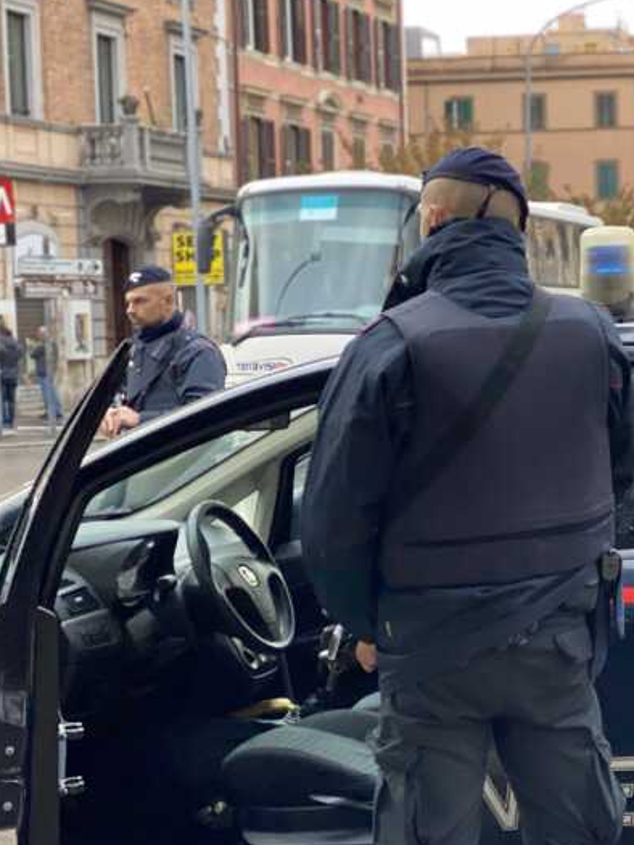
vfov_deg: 19.8
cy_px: 478
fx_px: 2417
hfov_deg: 14.7
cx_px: 642
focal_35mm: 99
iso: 100
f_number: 2
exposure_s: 1/122
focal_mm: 6
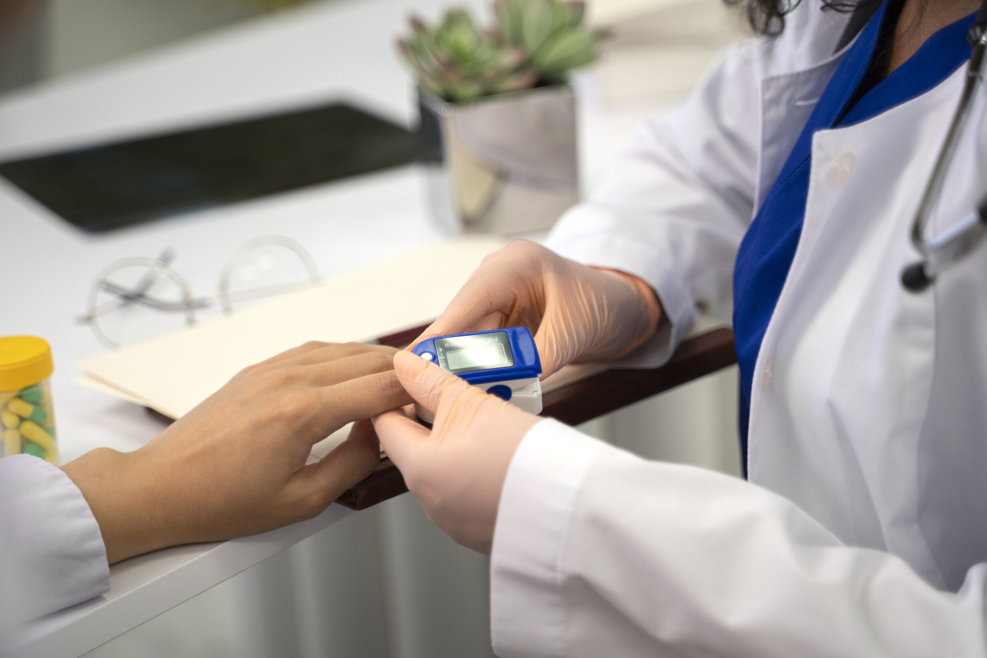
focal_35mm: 78
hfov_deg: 26.0
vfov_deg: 17.5
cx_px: 475
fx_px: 2138
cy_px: 317
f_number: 2.8
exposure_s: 1/320
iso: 640
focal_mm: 75
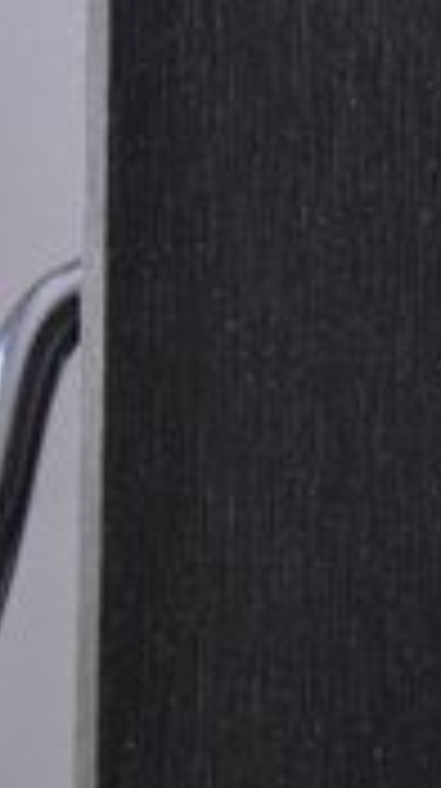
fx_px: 8851
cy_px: 232
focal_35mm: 424
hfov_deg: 2.8
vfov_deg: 5.1
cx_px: 720
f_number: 9.5
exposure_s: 1/125
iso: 3200
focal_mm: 105
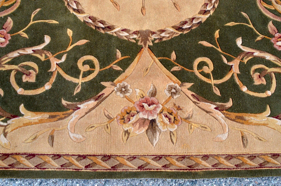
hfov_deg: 46.5
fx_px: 327
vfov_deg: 31.8
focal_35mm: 42
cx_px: 140
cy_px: 93
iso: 800
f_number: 8
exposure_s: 1/320
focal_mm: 28
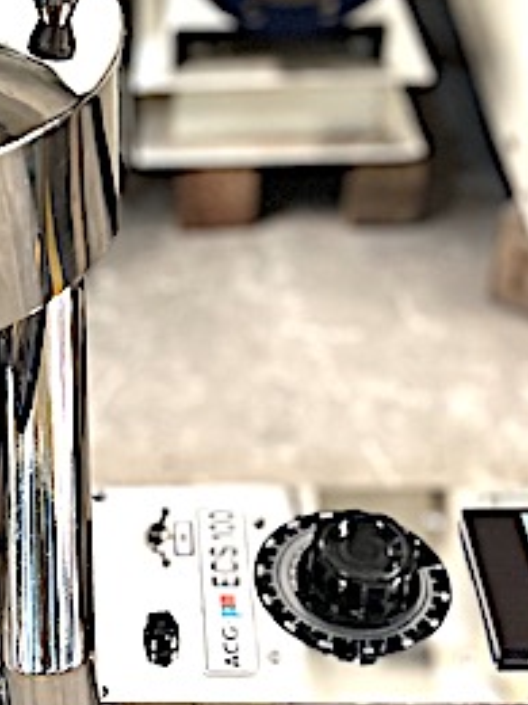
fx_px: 1302
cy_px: 361
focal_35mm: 64
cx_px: 35
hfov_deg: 22.3
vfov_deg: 30.3
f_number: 1.5
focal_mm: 5.7
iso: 200
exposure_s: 1/50
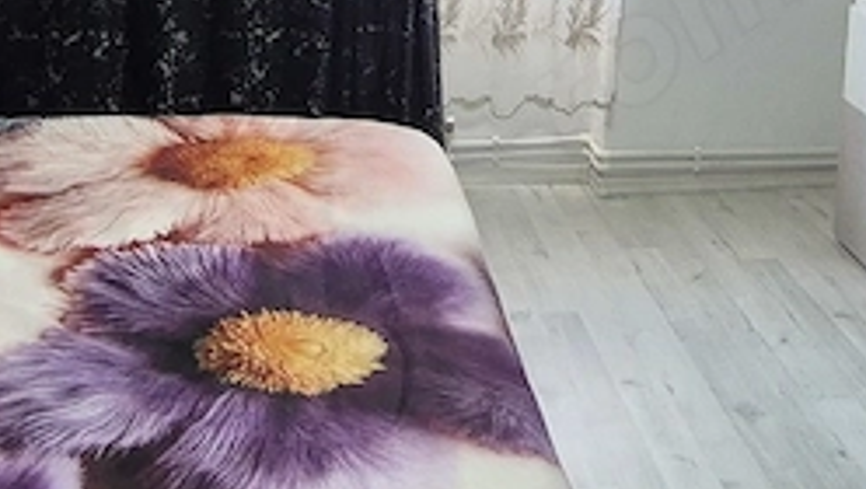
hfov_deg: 36.5
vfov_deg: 20.2
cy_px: -52
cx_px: 485
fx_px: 1310
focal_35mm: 57
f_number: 2.2
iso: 320
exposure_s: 1/50
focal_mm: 2.2
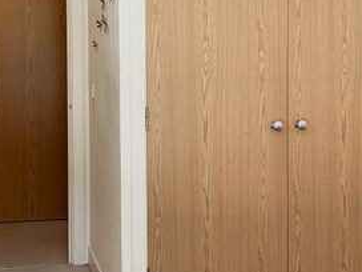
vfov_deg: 21.8
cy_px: 87
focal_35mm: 67
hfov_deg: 28.8
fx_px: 701
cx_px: 117
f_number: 1.8
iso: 32
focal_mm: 4.25
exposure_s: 1/100
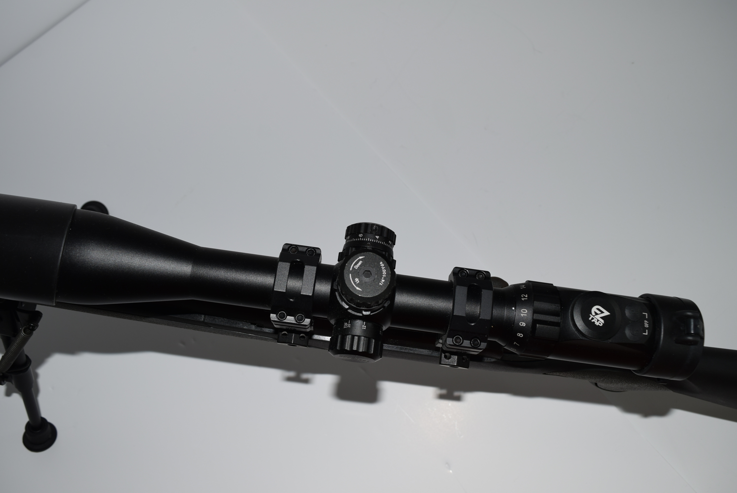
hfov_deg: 57.2
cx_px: 368
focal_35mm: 33
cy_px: 246
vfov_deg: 40.0
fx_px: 676
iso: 100
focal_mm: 22
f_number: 8
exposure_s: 1/60
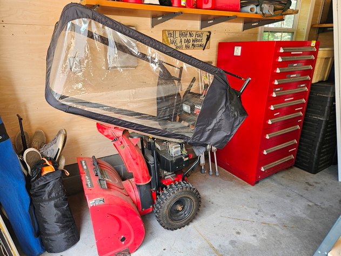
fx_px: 227
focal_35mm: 23
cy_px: 128
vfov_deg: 58.9
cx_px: 170
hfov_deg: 73.9
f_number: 1.8
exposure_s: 1/120
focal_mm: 5.4
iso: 80
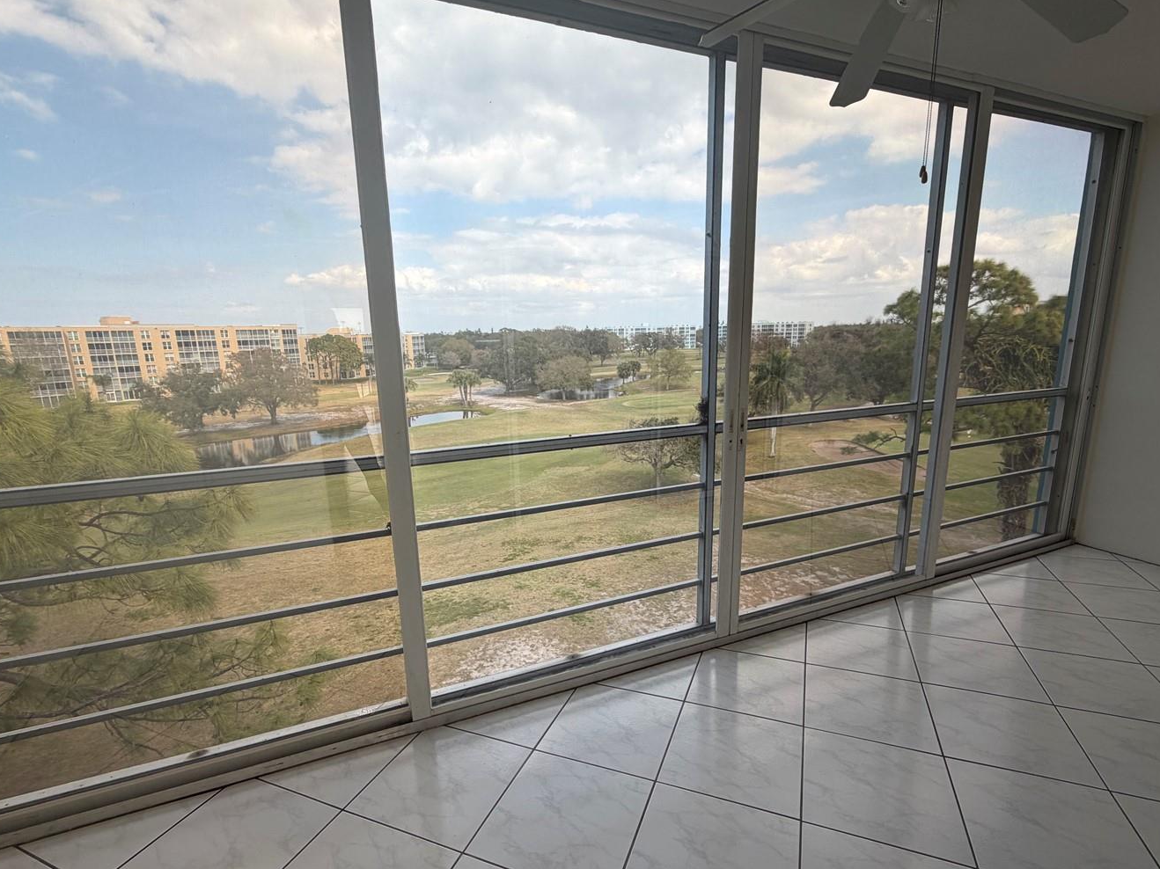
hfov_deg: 91.0
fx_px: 570
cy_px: 455
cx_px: 593
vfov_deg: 74.7
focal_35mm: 17
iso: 50
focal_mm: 2.22
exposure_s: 1/331
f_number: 2.2
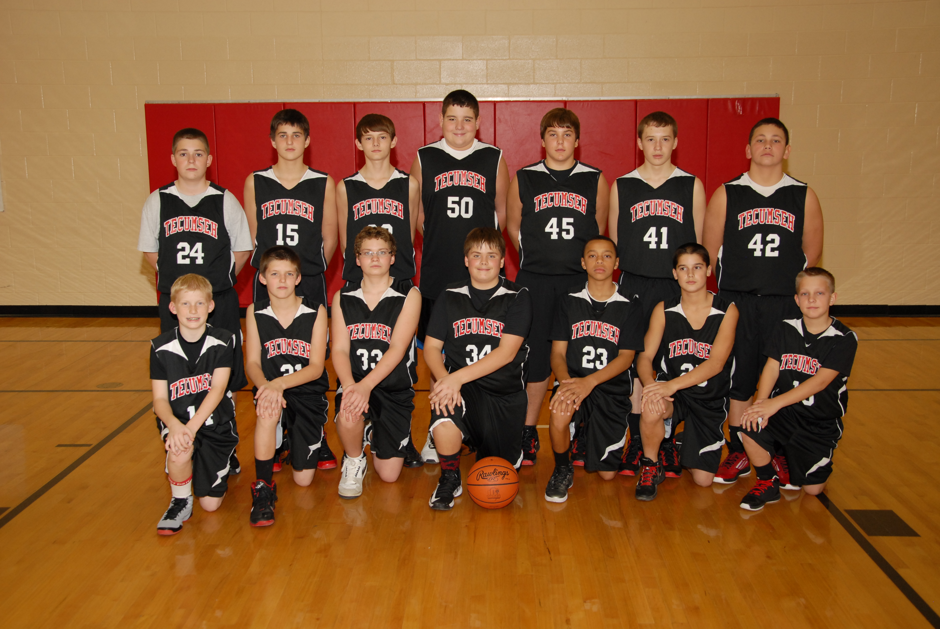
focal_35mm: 42
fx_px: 1098
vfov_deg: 32.0
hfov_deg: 46.3
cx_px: 470
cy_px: 314
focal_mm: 28
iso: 400
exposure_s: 1/60
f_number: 5.6
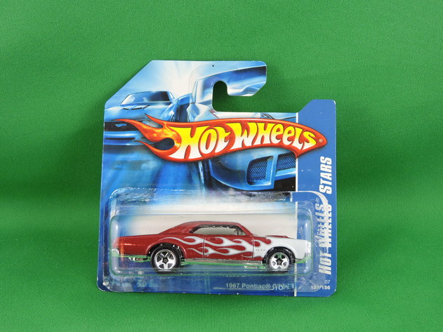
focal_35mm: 50
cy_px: 166
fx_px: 640
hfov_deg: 38.2
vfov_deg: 29.1
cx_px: 222
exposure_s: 1/30
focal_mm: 9
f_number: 4
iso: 140
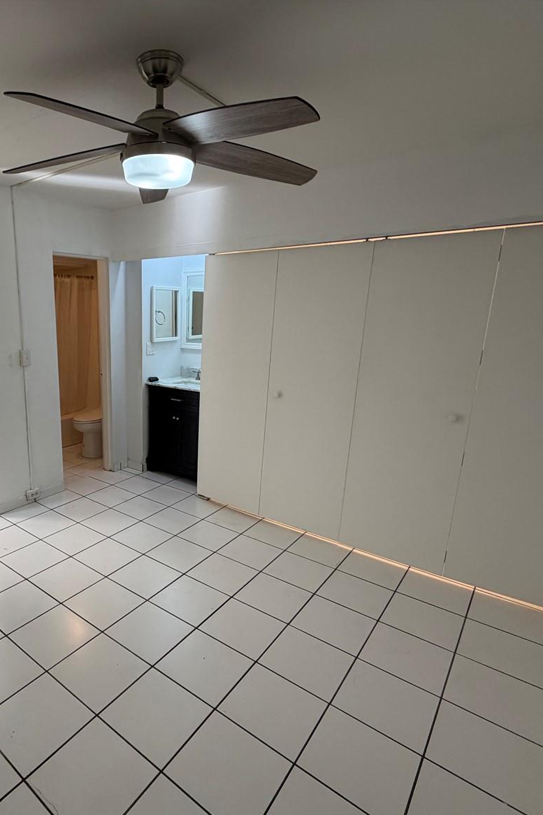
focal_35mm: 20
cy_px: 418
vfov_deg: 84.0
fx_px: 452
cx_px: 152
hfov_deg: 59.4
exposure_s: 1/120
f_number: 2.2
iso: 200
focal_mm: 2.22
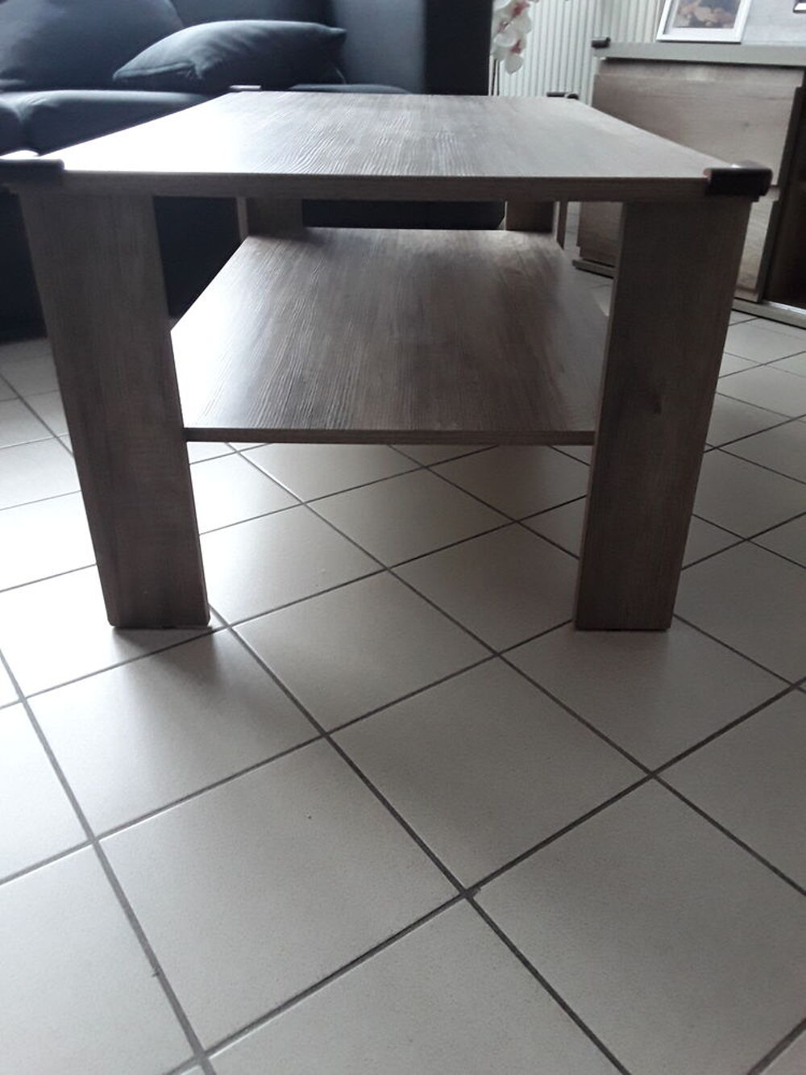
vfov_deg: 65.3
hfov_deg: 51.4
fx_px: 838
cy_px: 538
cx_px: 403
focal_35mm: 27
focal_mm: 2.91
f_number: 1.9
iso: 160
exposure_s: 1/17
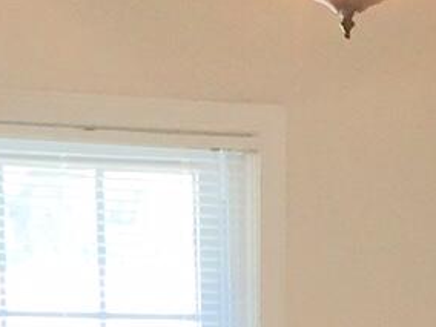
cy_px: 838
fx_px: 2595
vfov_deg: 6.8
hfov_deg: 9.5
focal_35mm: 206
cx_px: 450
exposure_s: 1/30
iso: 40
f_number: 2.2
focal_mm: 4.15
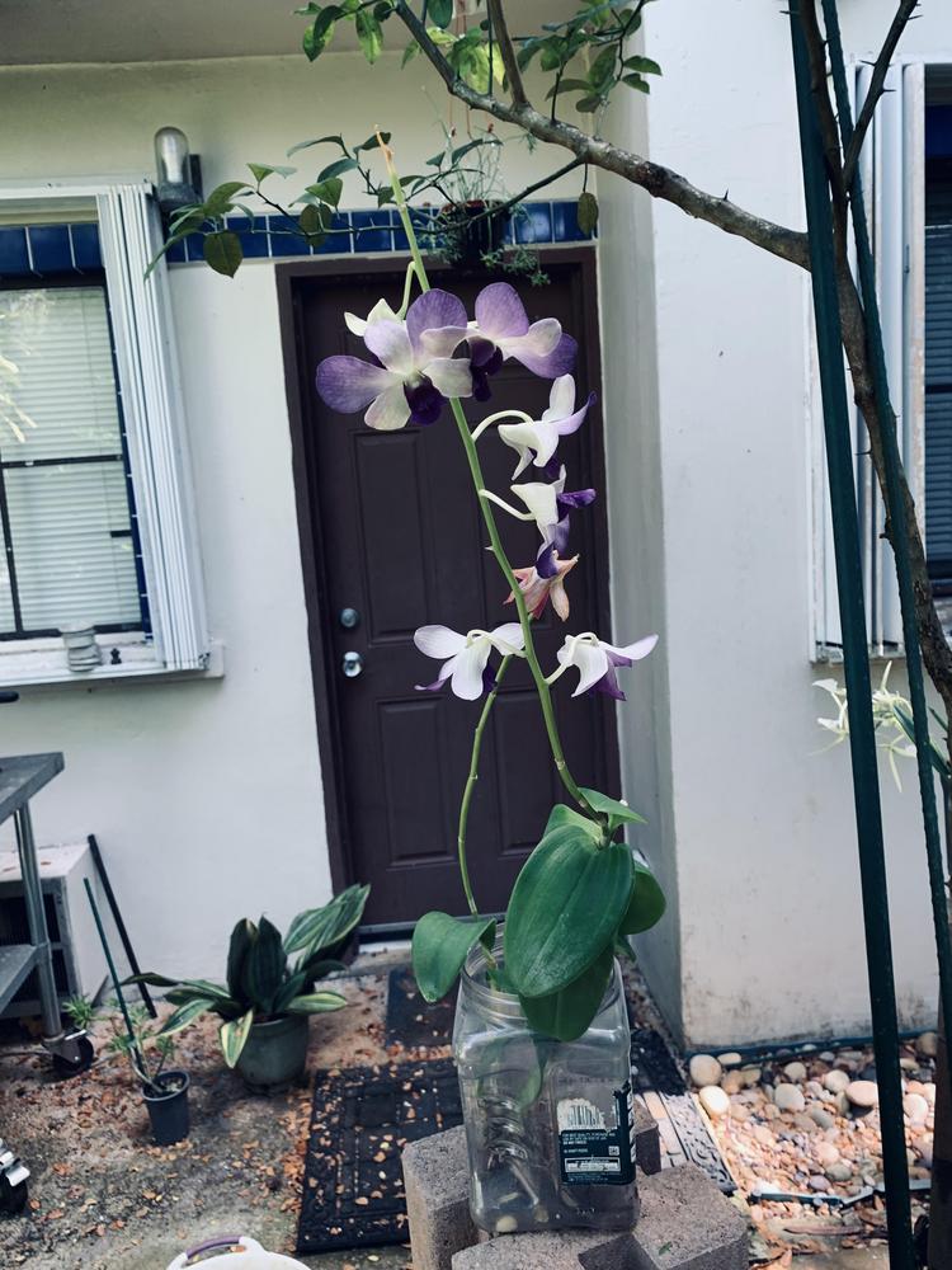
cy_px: 635
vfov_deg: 67.3
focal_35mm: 26
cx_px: 476
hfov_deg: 53.1
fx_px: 953
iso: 40
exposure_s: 1/121
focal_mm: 4.25
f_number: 1.8
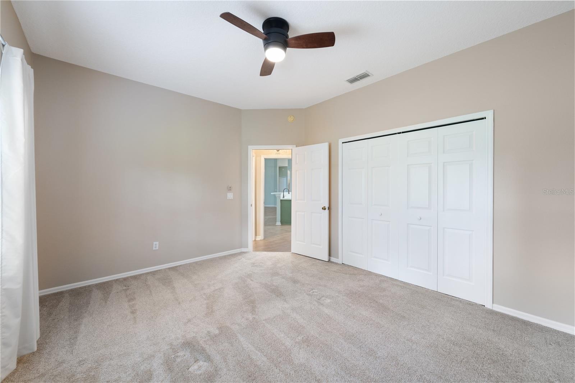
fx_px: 224
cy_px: 192
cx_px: 288
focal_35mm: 14
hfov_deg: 104.3
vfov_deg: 81.2
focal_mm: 14
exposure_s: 1/1.25
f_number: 8
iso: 1000
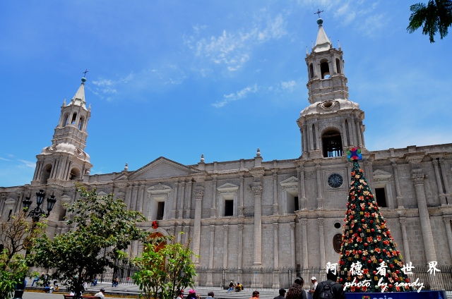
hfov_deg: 70.5
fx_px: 320
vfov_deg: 50.2
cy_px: 150
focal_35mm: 26
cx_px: 226
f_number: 5
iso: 100
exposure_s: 1/500
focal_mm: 17
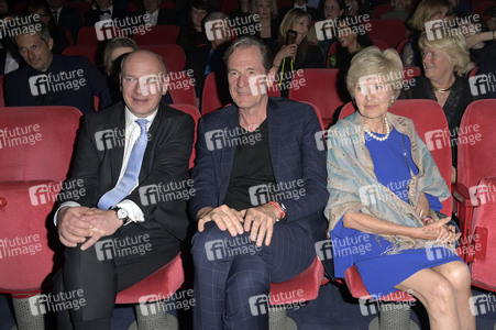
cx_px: 248
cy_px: 165
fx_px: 441
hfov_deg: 58.8
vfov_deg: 41.1
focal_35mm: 32
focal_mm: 32
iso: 800
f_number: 5.6
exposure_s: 1/80
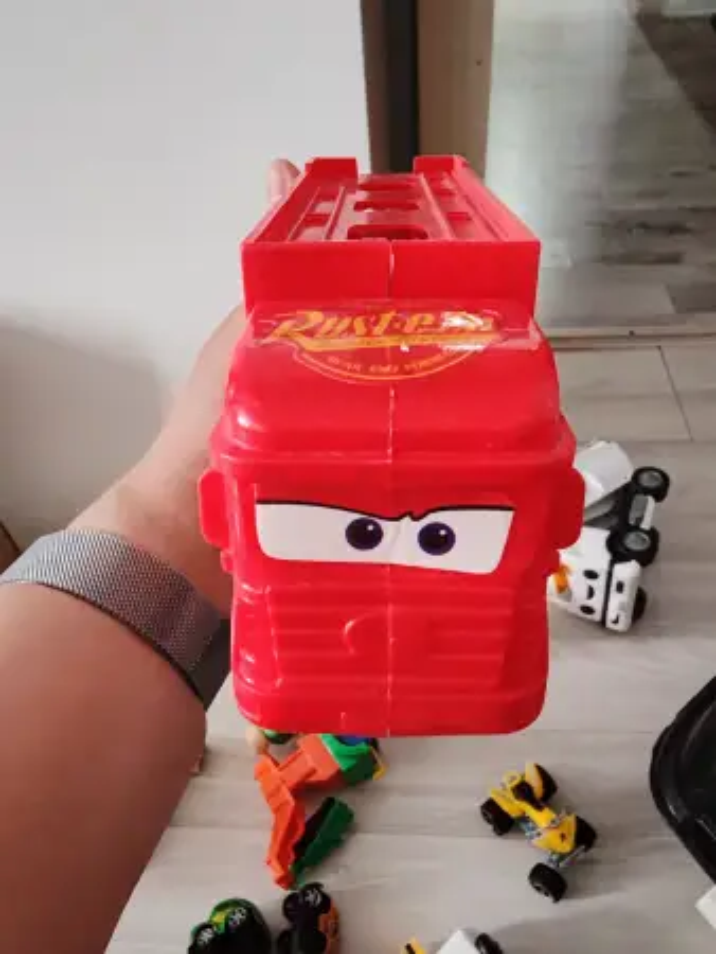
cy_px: 477
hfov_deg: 51.4
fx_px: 744
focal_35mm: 27
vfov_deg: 65.3
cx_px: 358
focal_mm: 1.96
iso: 500
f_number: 2.2
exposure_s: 1/25
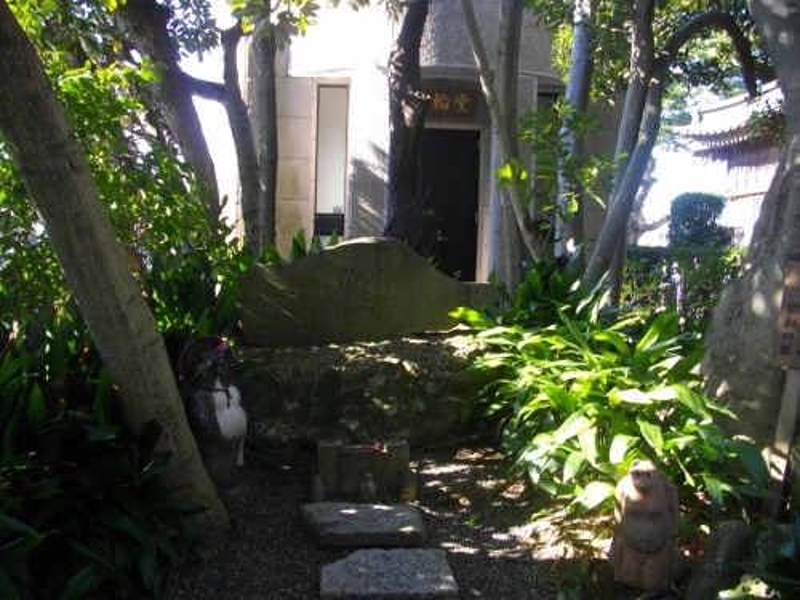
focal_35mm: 32
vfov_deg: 44.2
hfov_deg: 56.8
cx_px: 400
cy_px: 300
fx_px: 740
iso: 123
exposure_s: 1/100
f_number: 2.9
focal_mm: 5.7
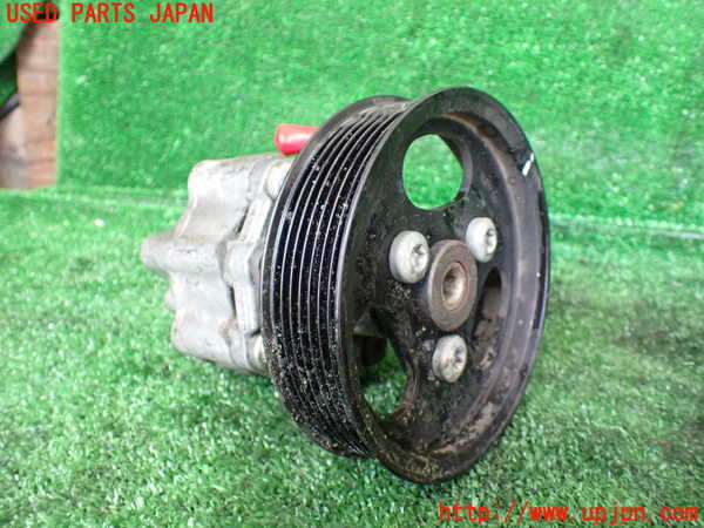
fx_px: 610
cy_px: 264
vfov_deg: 46.8
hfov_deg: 60.0
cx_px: 352
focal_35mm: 30
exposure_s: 1/100
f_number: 2.3
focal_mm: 5.4
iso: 800
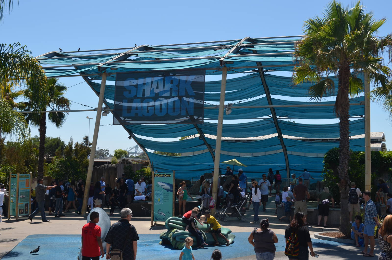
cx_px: 196
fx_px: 489
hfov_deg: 43.7
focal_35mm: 45
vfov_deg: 29.7
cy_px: 130
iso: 100
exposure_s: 1/250
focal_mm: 30
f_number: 8
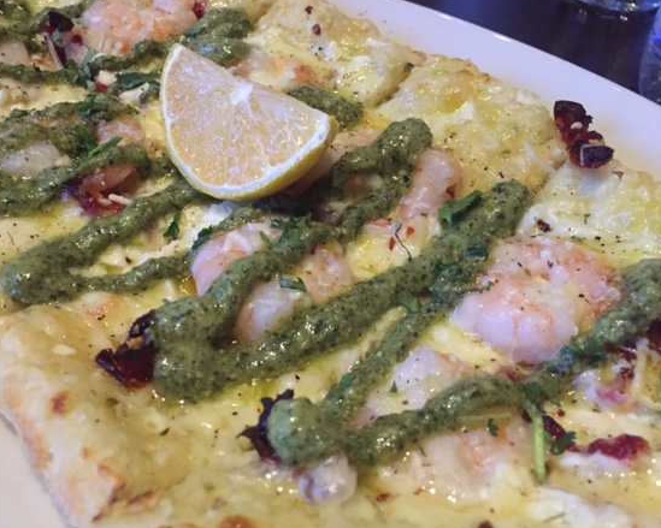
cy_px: 265
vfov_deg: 44.5
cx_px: 281
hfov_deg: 54.0
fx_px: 645
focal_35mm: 33
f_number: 2.2
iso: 400
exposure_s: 1/15
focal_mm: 4.15
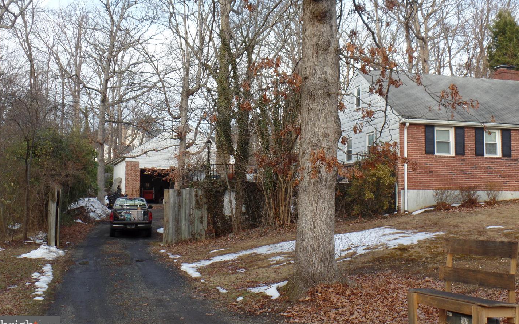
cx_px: 258
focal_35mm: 45
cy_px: 140
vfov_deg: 28.5
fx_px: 636
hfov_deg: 44.4
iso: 80
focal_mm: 7.5
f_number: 3.6
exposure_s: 1/125
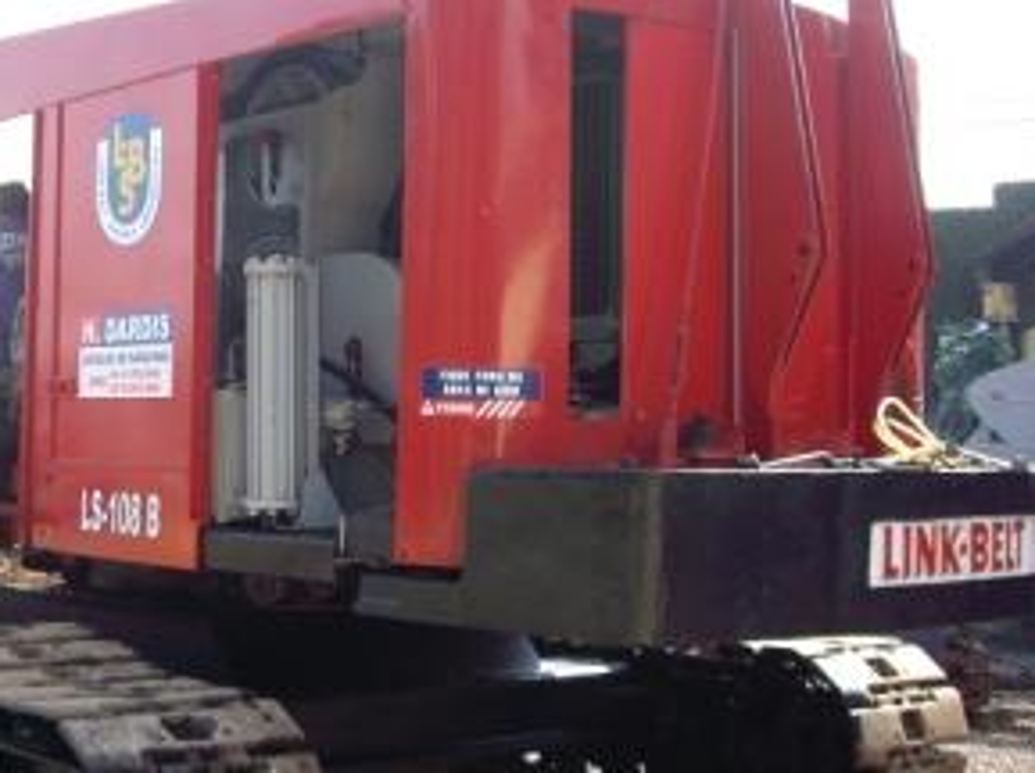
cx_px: 276
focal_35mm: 59
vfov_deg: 24.8
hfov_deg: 32.2
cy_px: 372
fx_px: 1762
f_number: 2.7
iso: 64
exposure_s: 1/250
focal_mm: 6.2
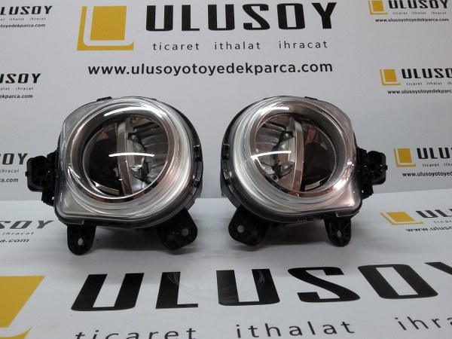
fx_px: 405
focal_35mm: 31
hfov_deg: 58.4
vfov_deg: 45.4
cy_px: 170
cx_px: 226
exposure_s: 1/33
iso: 80
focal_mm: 3.3
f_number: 2.2
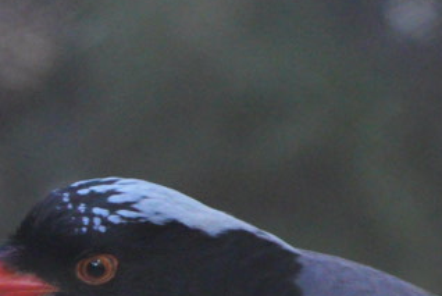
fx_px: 12479
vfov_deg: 1.4
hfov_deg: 2.0
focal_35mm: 1015
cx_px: 578
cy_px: 453
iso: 6400
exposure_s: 1/400
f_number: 5.6
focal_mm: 200
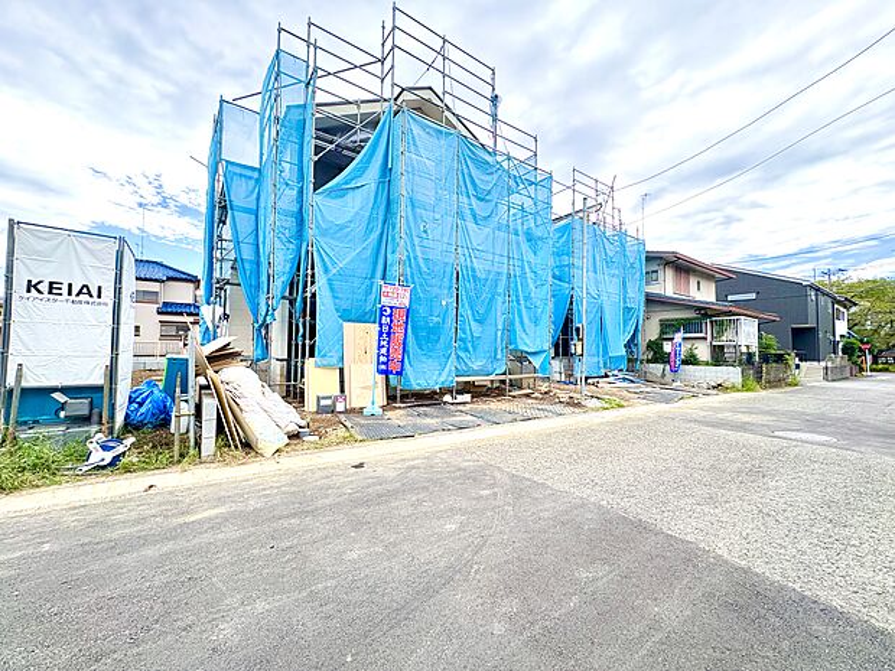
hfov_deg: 102.1
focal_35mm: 14
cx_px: 448
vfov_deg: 85.7
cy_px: 336
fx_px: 362
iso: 64
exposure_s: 1/482
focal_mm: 2.22
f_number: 2.2
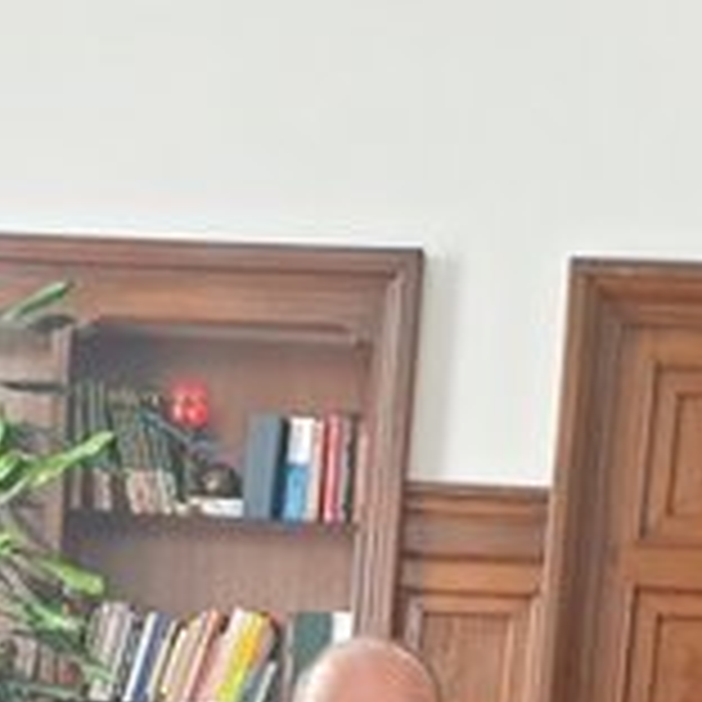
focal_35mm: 102
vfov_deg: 15.4
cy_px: 1130
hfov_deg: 17.0
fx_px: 2340
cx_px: 176
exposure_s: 1/50
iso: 100
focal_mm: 4.3
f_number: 2.4
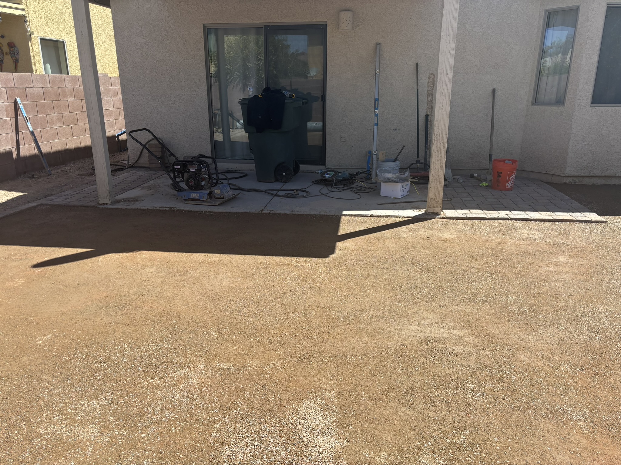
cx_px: 310
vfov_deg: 53.1
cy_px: 232
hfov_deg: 67.3
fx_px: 466
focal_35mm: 26
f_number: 1.6
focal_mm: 5.96
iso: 50
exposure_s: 1/2151
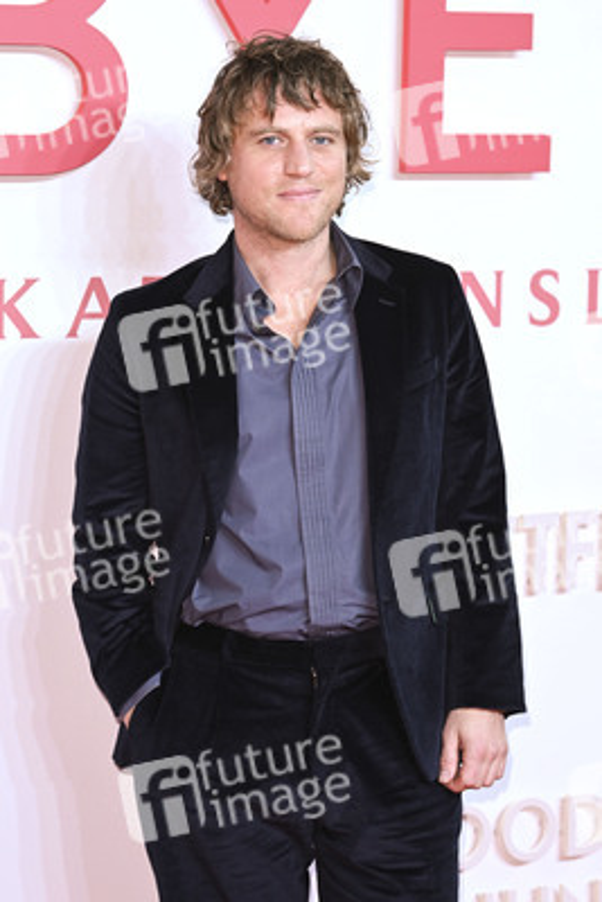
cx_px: 301
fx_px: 3759
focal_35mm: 150
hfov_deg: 9.2
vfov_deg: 13.7
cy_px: 451
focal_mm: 150
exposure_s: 1/200
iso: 800
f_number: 5.6
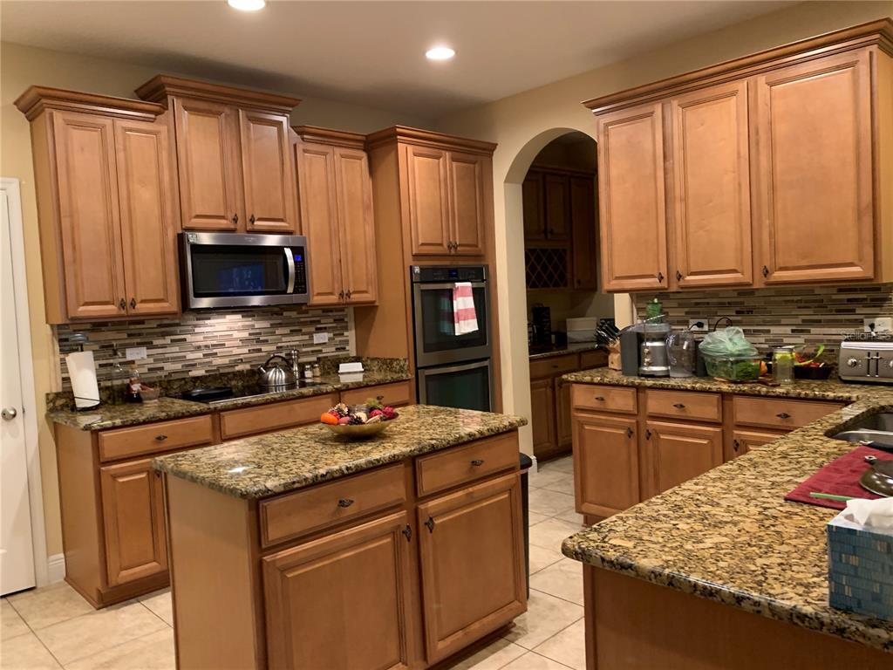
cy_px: 335
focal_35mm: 26
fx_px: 671
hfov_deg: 67.3
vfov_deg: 53.1
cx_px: 446
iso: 250
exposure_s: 1/40
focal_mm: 4.25
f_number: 1.8
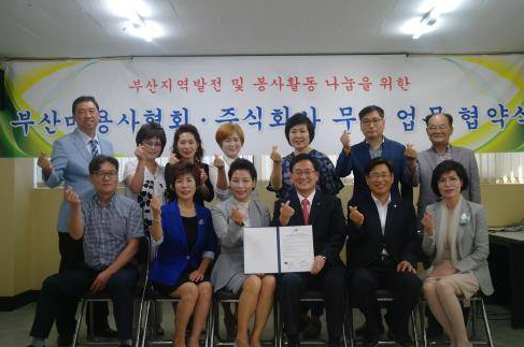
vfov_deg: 34.1
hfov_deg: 49.6
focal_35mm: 39
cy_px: 173
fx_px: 567
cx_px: 267
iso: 240
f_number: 4
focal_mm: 25
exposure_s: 1/40
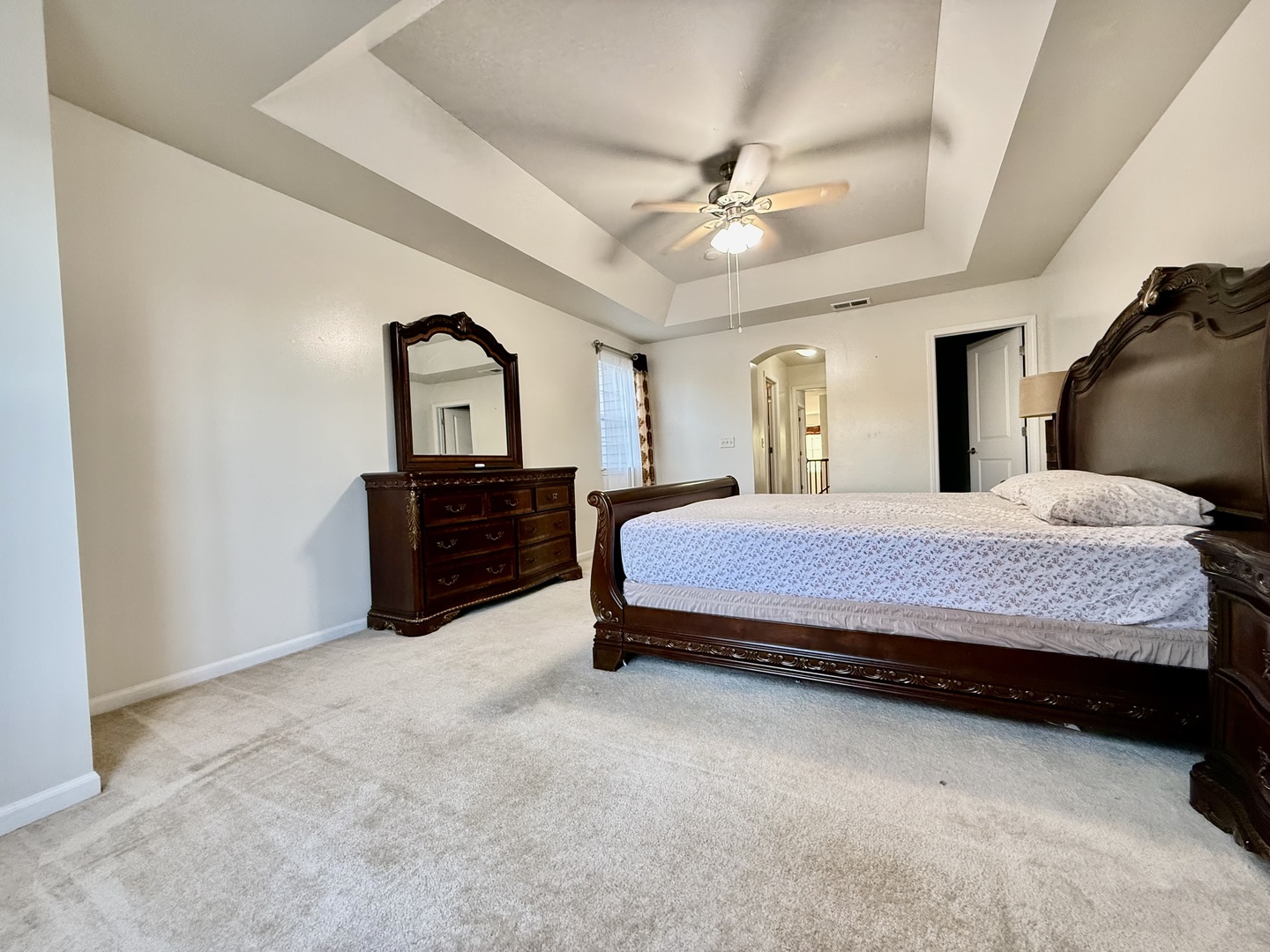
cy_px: 476
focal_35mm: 14
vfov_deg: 85.7
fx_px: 514
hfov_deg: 102.1
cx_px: 635
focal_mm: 2.22
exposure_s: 1/60
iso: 500
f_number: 2.2
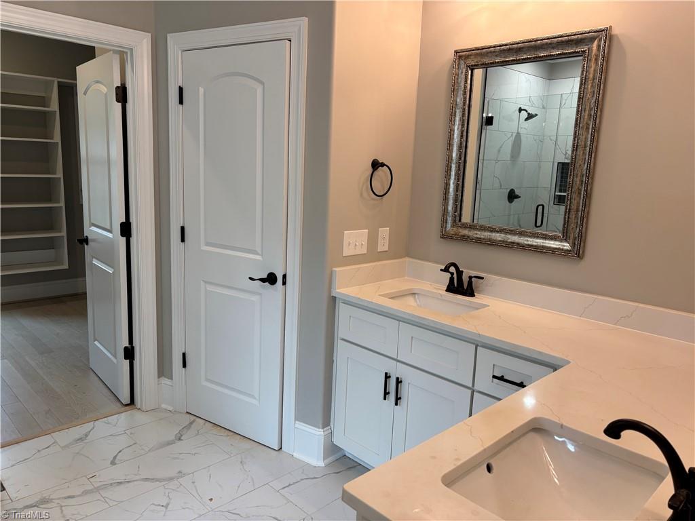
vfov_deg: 53.1
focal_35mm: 26
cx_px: 348
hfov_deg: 67.3
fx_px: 522
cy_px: 260
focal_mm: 5.96
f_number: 1.6
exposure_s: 1/120
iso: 80
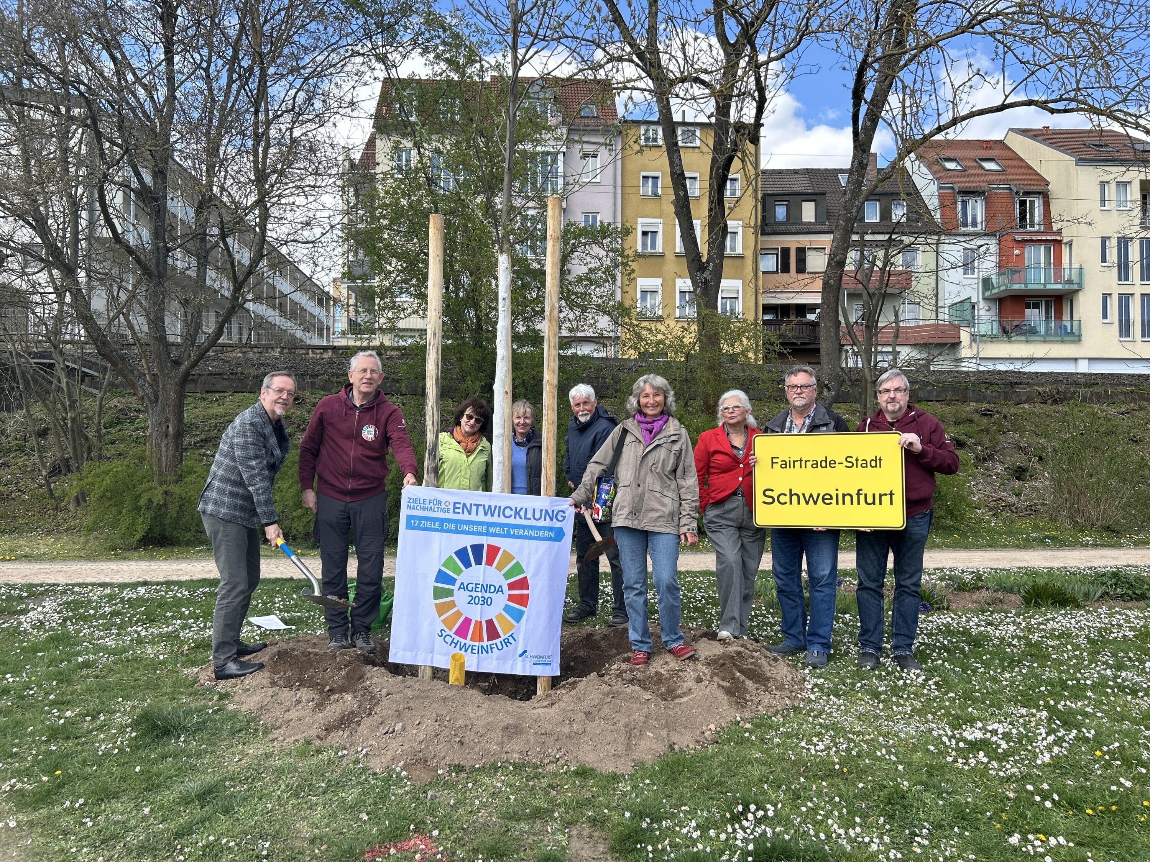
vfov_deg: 53.1
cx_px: 575
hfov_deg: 67.3
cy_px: 431
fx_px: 864
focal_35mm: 26
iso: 50
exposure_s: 1/1377
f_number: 1.5
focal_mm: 5.7
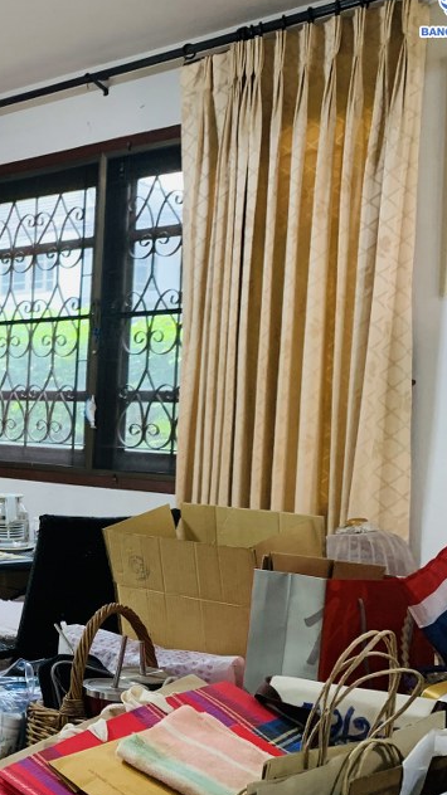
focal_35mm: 51
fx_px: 1076
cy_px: 482
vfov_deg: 40.4
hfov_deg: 20.7
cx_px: -186
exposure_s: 1/260
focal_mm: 4.25
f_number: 1.8
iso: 25
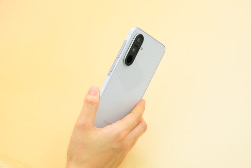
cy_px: 84
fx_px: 906
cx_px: 126
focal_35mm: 130
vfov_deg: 10.5
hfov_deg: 15.8
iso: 1000
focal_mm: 130
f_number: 16
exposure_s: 1/60
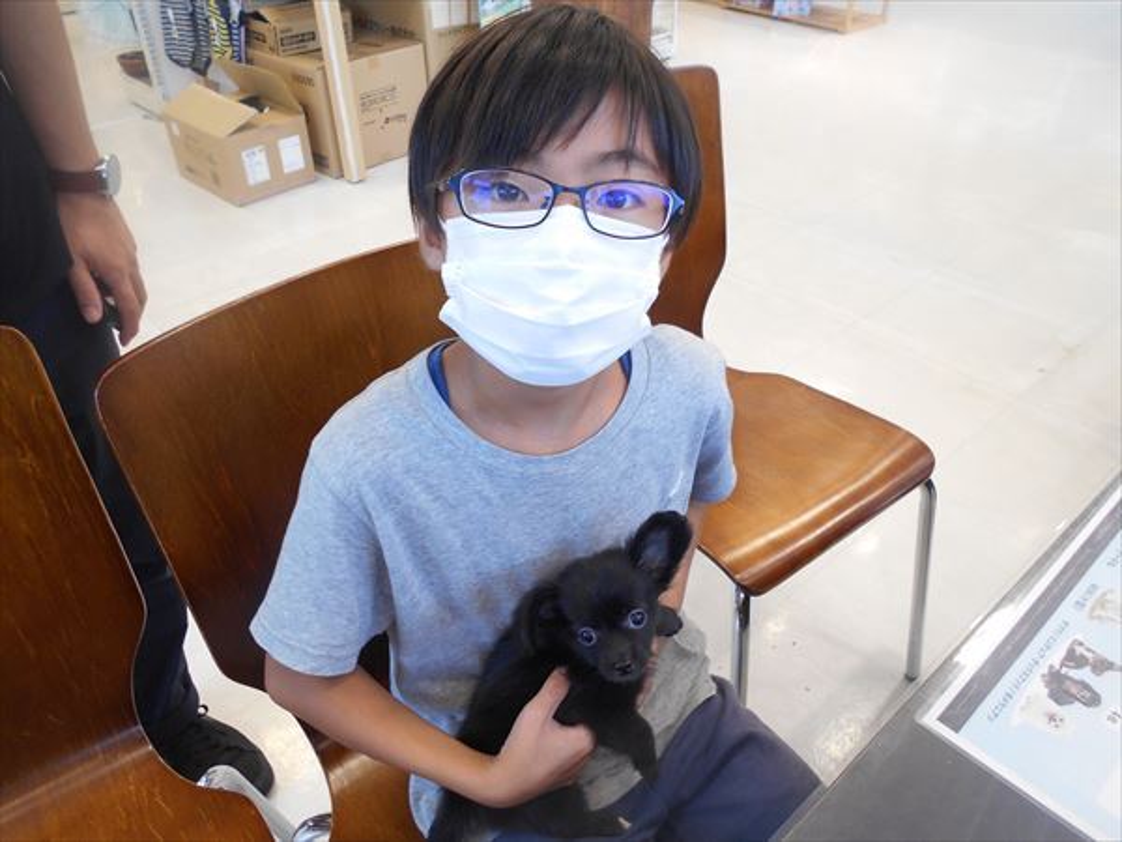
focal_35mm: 26
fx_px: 843
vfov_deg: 53.1
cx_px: 561
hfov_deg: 67.3
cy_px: 421
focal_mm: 4.6
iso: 140
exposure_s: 1/30
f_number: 3.2
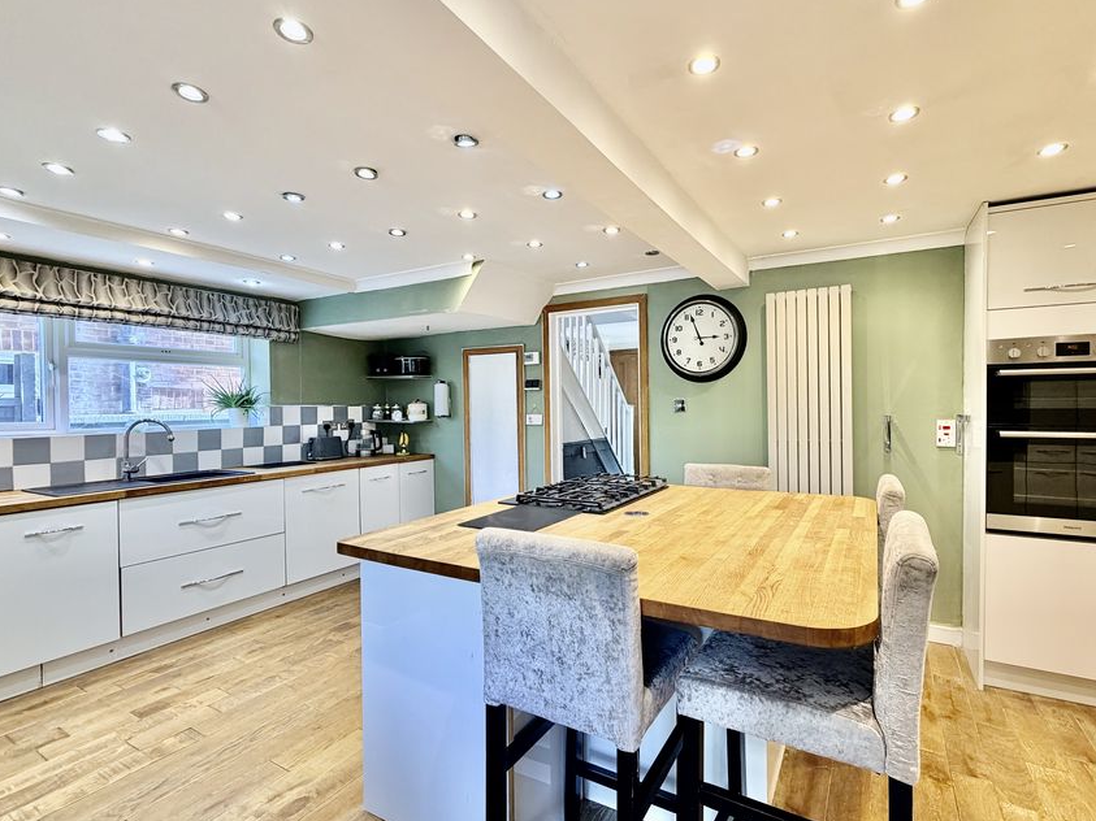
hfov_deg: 91.0
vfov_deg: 74.7
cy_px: 408
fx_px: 538
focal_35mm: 17
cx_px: 576
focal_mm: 2.22
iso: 200
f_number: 2.2
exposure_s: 1/100
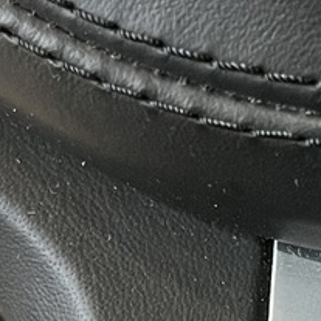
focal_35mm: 160
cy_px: 465
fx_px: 1679
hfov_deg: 10.7
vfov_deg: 10.6
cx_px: 383
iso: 250
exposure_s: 1/50
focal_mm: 5.1
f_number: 1.6
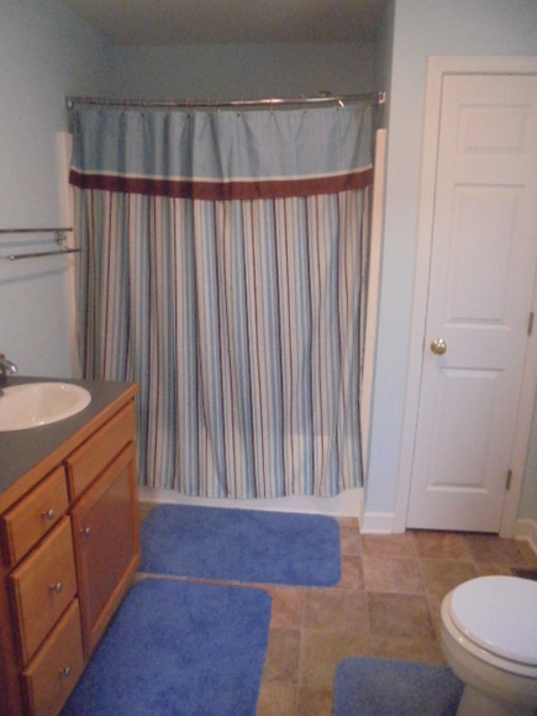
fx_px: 538
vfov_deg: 67.3
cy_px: 358
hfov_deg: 53.1
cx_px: 268
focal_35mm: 26
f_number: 3.5
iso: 800
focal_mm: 4.6
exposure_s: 1/15
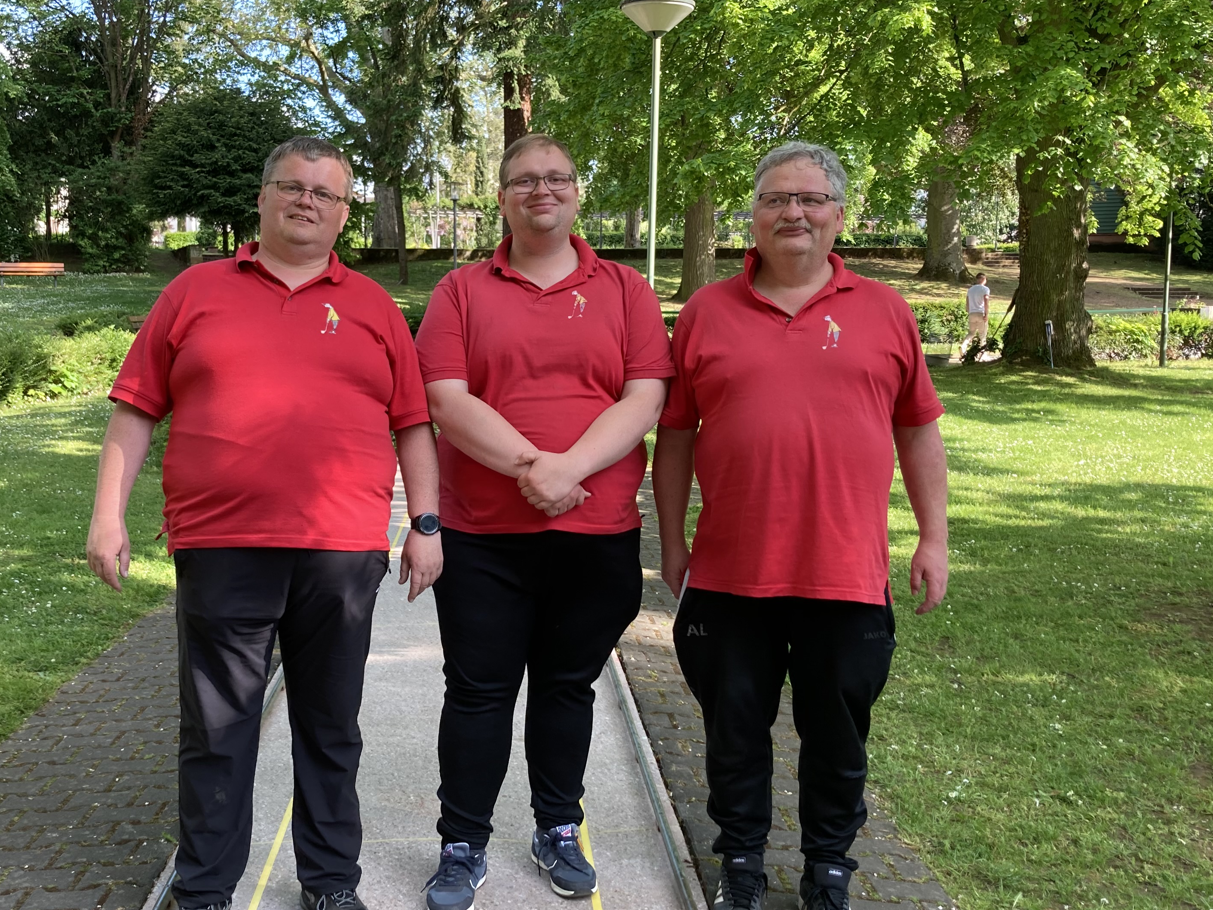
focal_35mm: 40
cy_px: 469
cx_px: 501
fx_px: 1402
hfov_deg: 46.6
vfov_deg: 36.0
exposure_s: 1/152
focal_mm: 3.99
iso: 20
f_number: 1.8
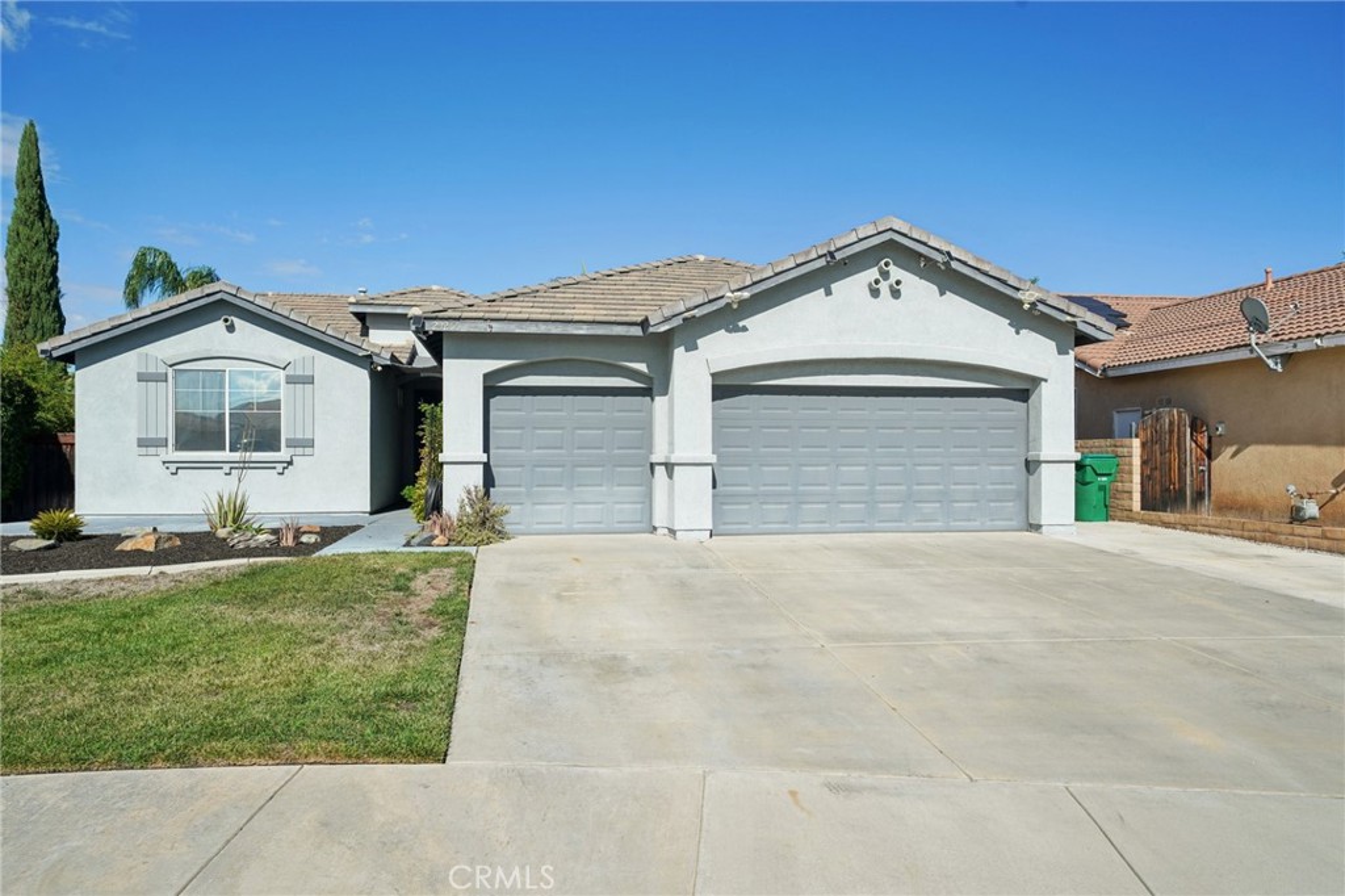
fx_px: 896
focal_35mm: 24
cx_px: 672
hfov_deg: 73.8
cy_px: 448
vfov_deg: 53.1
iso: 100
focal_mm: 24
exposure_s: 1/400
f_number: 8
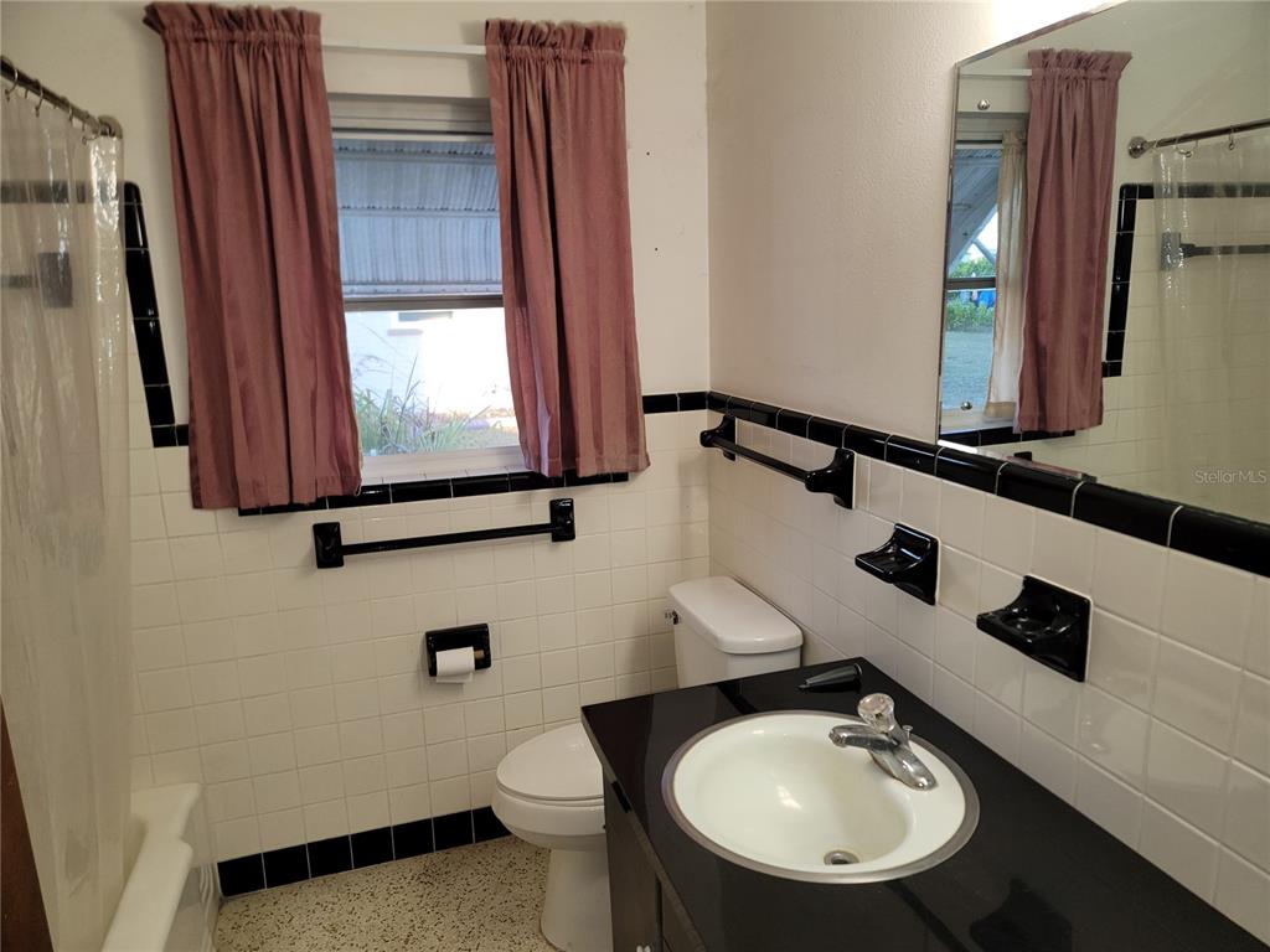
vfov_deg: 56.8
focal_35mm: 24
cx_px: 635
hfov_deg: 71.6
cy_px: 476
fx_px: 881
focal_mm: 6.7
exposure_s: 1/60
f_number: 1.8
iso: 80
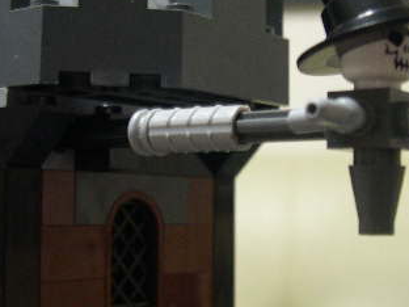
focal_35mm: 78
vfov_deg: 18.8
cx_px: 219
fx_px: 922
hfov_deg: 25.0
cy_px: 97
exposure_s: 1/4.8
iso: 268
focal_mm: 8
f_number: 2.8
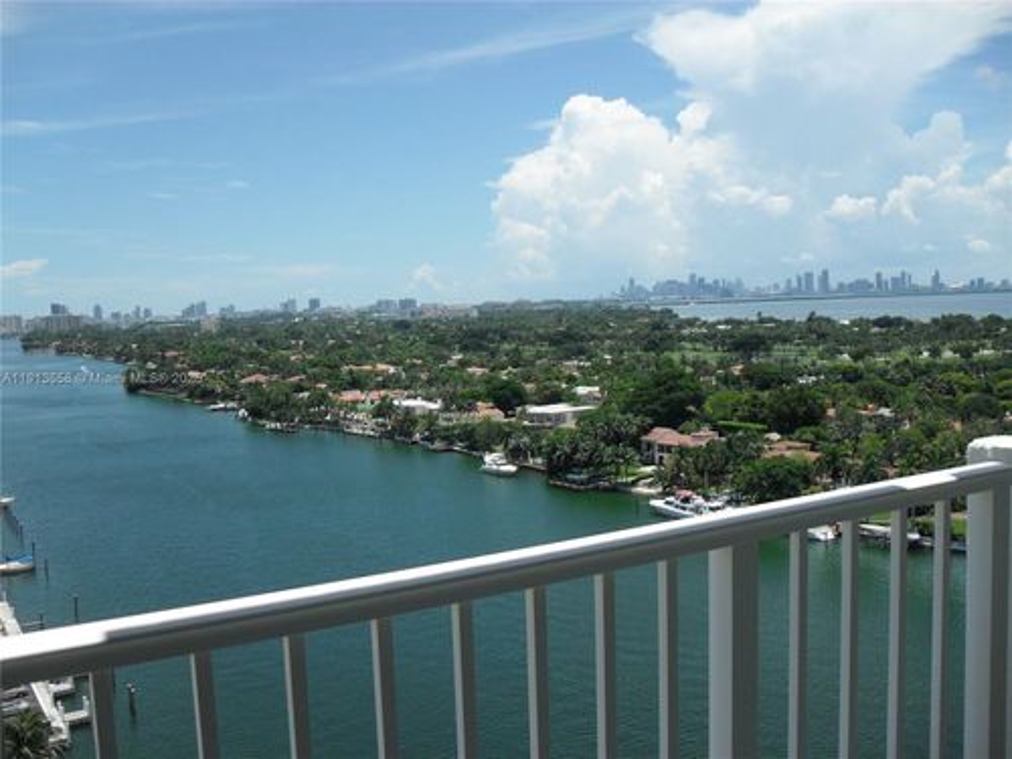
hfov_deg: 52.6
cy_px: 380
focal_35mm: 35
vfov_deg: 40.7
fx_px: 1023
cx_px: 506
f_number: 8.9
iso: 100
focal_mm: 6.2
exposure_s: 1/250
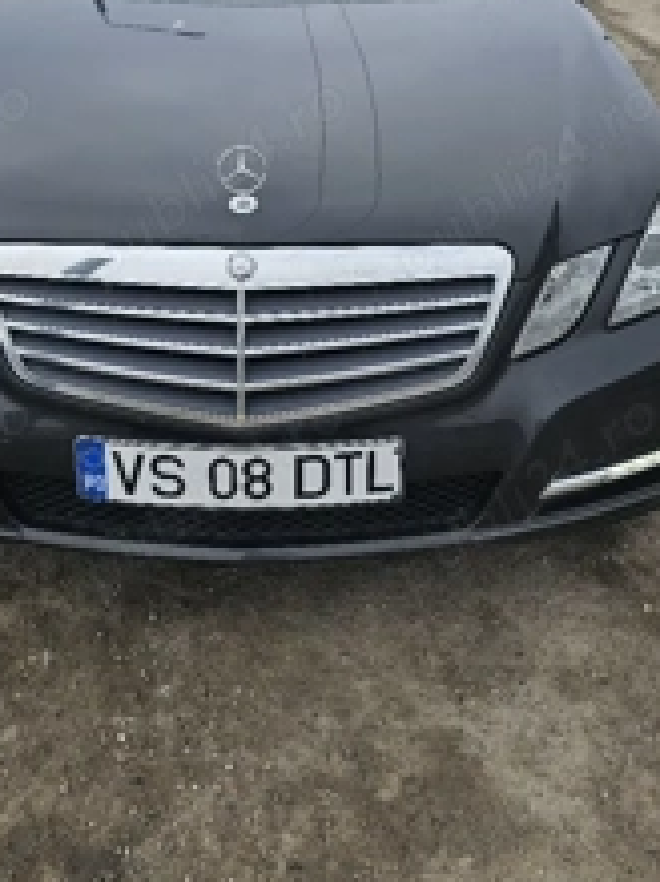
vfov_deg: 43.5
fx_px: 1069
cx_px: 294
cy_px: 230
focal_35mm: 42
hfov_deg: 34.3
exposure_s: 1/500
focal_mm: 6.3
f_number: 1.7
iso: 10
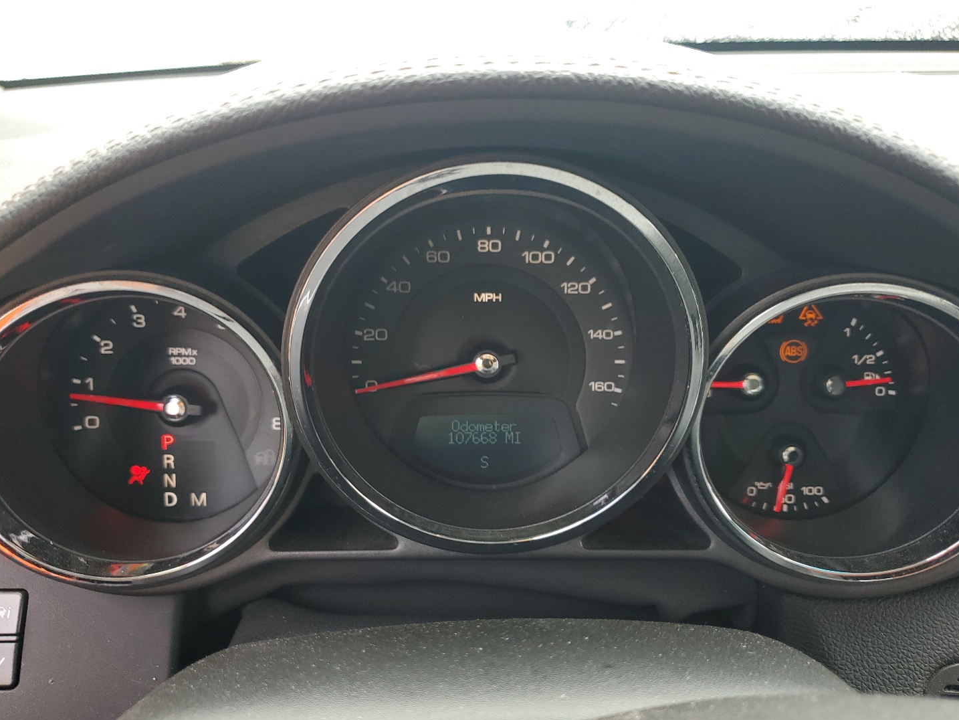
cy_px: 369
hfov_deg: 61.6
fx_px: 804
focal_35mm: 29
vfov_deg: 48.2
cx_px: 486
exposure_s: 1/250
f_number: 1.5
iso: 50
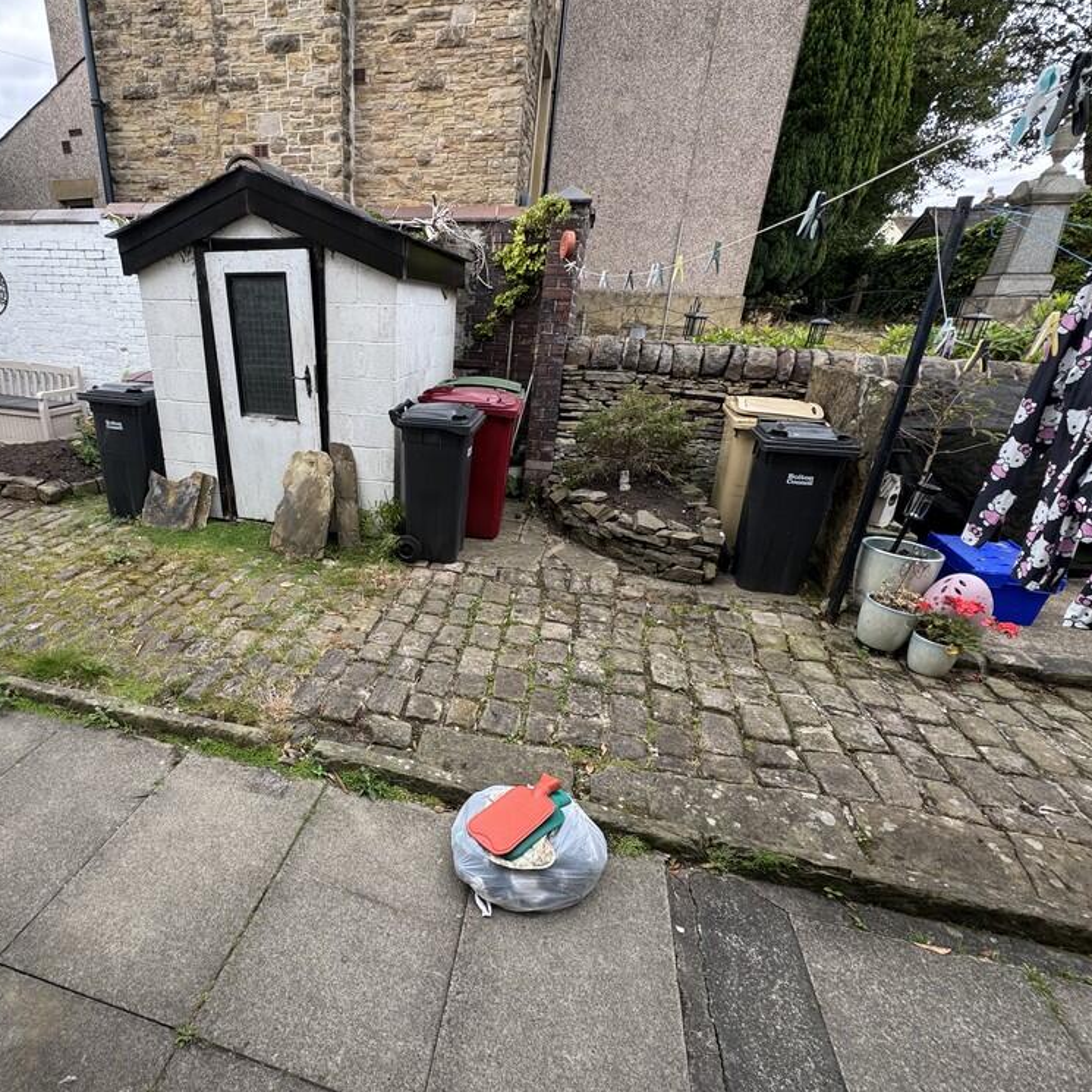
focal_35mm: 17
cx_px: 412
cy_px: 556
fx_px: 607
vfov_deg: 84.0
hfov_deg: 82.4
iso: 40
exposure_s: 1/131
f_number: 2.2
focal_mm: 2.22
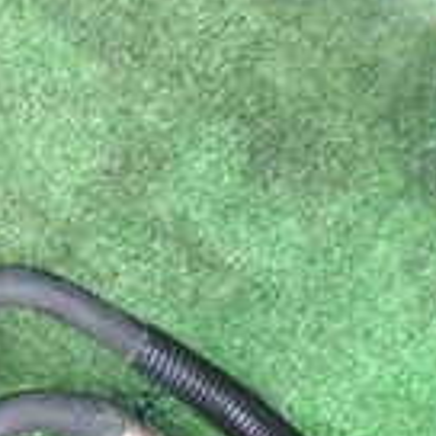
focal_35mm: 117
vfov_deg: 14.8
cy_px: 71
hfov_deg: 13.1
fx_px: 1667
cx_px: -404
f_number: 2.3
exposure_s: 1/60
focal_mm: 5.4
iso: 200
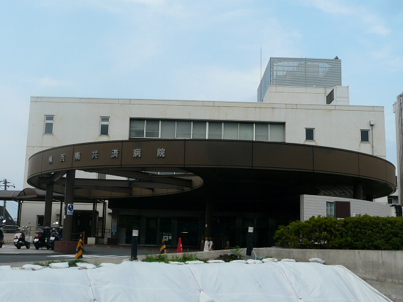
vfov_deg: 32.2
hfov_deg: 42.1
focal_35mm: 45
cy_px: 151
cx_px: 202
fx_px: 524
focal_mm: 4.6
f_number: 5.6
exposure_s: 1/200
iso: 100
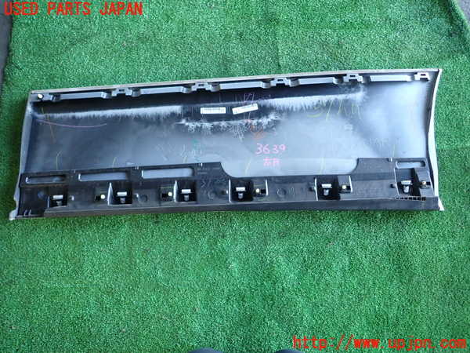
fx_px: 339
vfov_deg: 54.9
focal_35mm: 25
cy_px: 176
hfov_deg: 69.4
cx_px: 235
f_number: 2
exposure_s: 1/30
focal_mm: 4.5
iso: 200
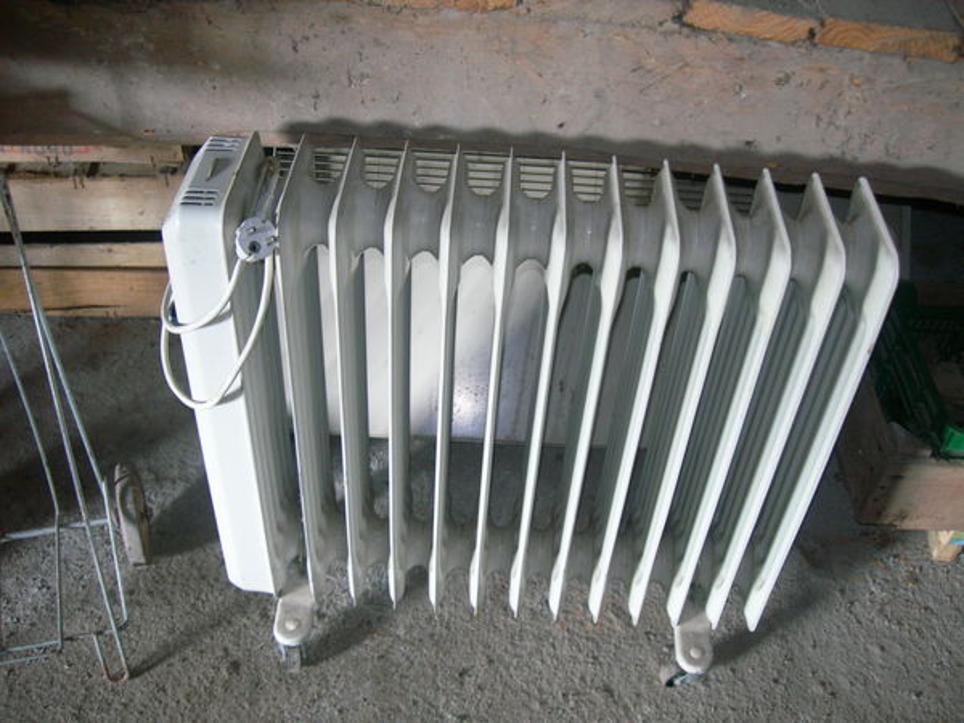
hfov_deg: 49.0
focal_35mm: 38
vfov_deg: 37.7
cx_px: 482
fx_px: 1058
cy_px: 362
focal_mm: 7.8
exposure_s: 1/5.1
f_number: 2.8
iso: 200
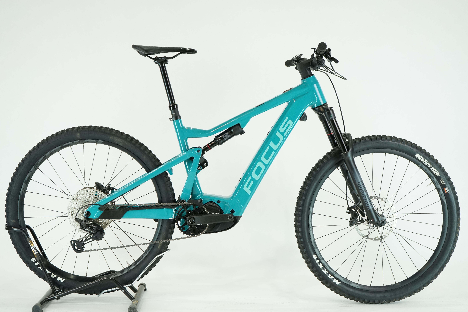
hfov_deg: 34.5
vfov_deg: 23.4
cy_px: 156
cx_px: 234
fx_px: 754
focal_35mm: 58
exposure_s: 1/200
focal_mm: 58
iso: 1600
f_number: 5.6
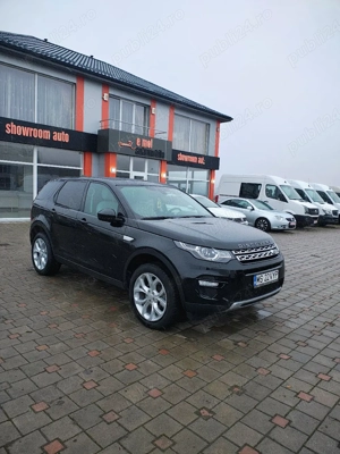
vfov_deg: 69.4
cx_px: 170
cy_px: 227
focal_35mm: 25
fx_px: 327
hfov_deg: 54.9
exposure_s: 1/60.2
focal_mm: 5.89
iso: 484
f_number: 1.4
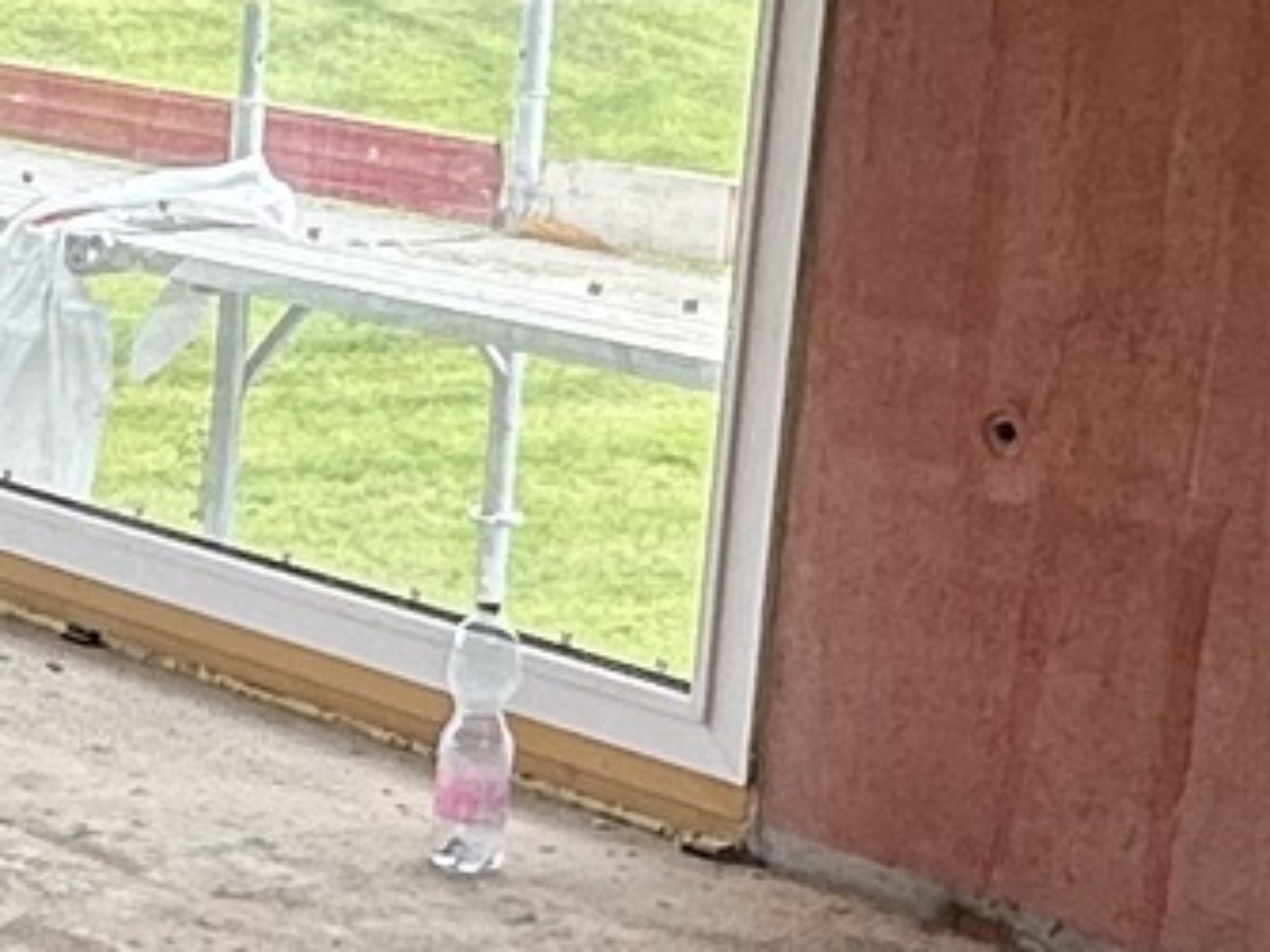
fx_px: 3924
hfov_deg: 16.5
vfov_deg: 13.8
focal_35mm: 107
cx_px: -728
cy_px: 224
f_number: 2.2
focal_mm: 2.22
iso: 40
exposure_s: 1/299
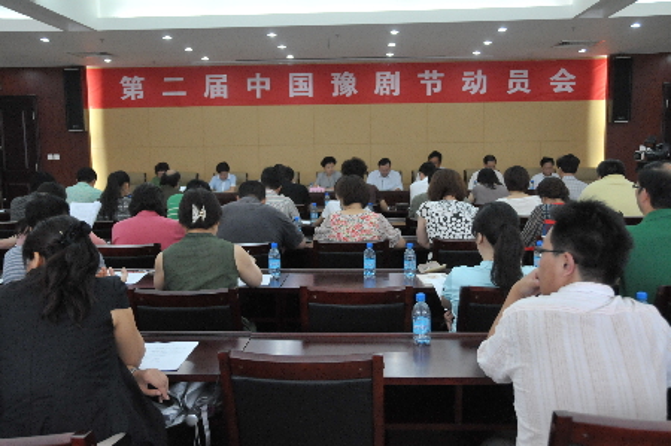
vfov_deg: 36.8
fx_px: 670
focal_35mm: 36
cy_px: 223
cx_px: 336
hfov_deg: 53.2
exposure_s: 1/200
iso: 1600
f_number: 3.8
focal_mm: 24
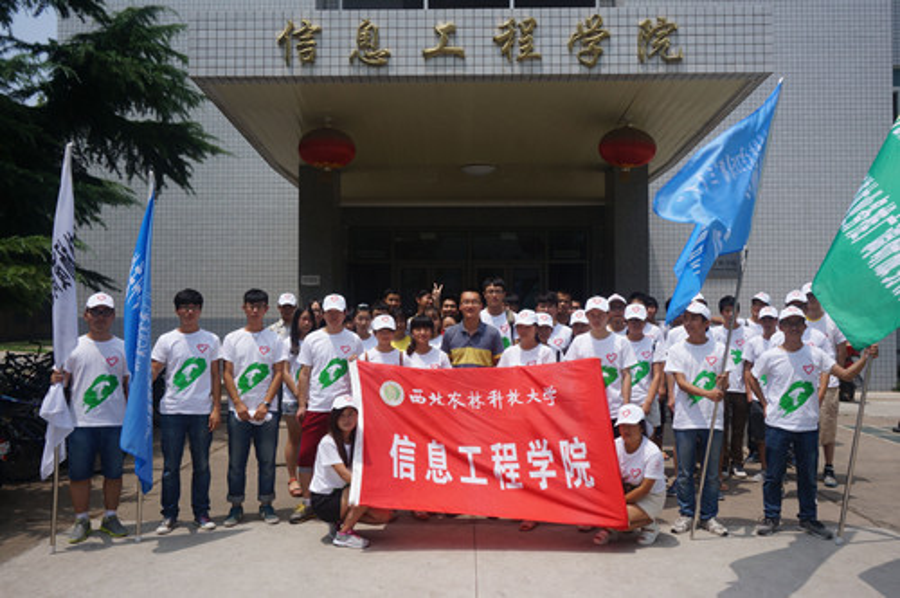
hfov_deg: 62.0
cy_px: 299
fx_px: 749
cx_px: 450
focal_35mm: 30
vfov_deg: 43.5
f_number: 13
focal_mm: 20
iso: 100
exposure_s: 1/125
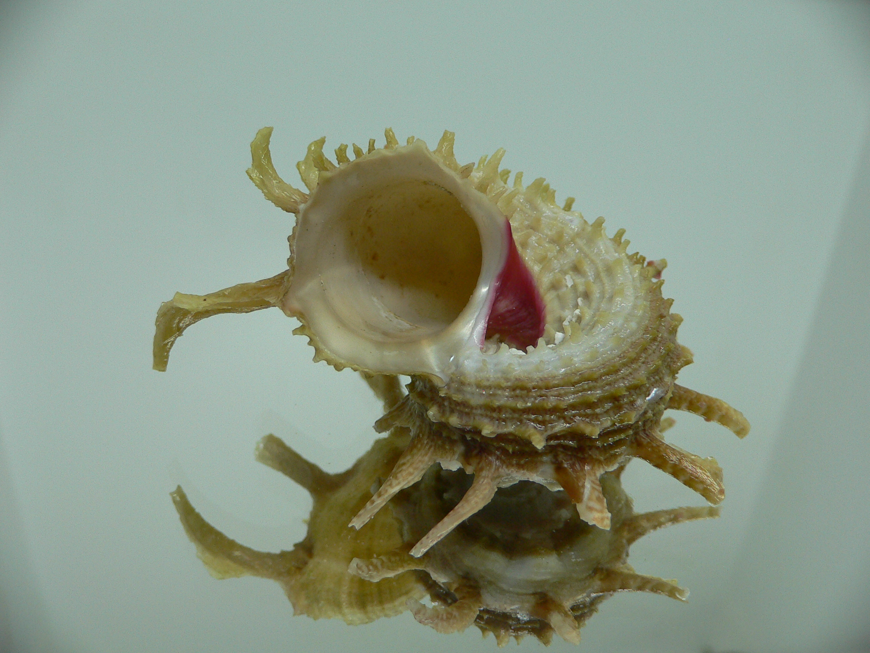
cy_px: 326
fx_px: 880
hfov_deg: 52.6
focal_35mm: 35
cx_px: 435
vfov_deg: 40.7
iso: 100
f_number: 2.8
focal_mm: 4.6
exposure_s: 1/60
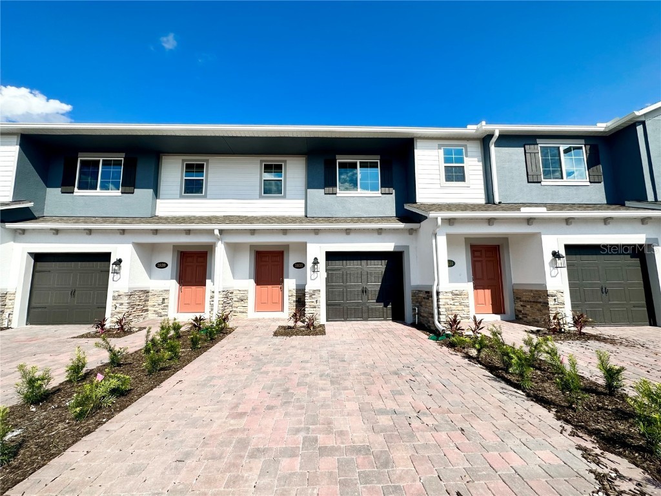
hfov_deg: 102.1
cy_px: 248
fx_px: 267
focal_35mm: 14
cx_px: 330
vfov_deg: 85.7
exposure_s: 1/3509
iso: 50
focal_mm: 2.22
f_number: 2.2
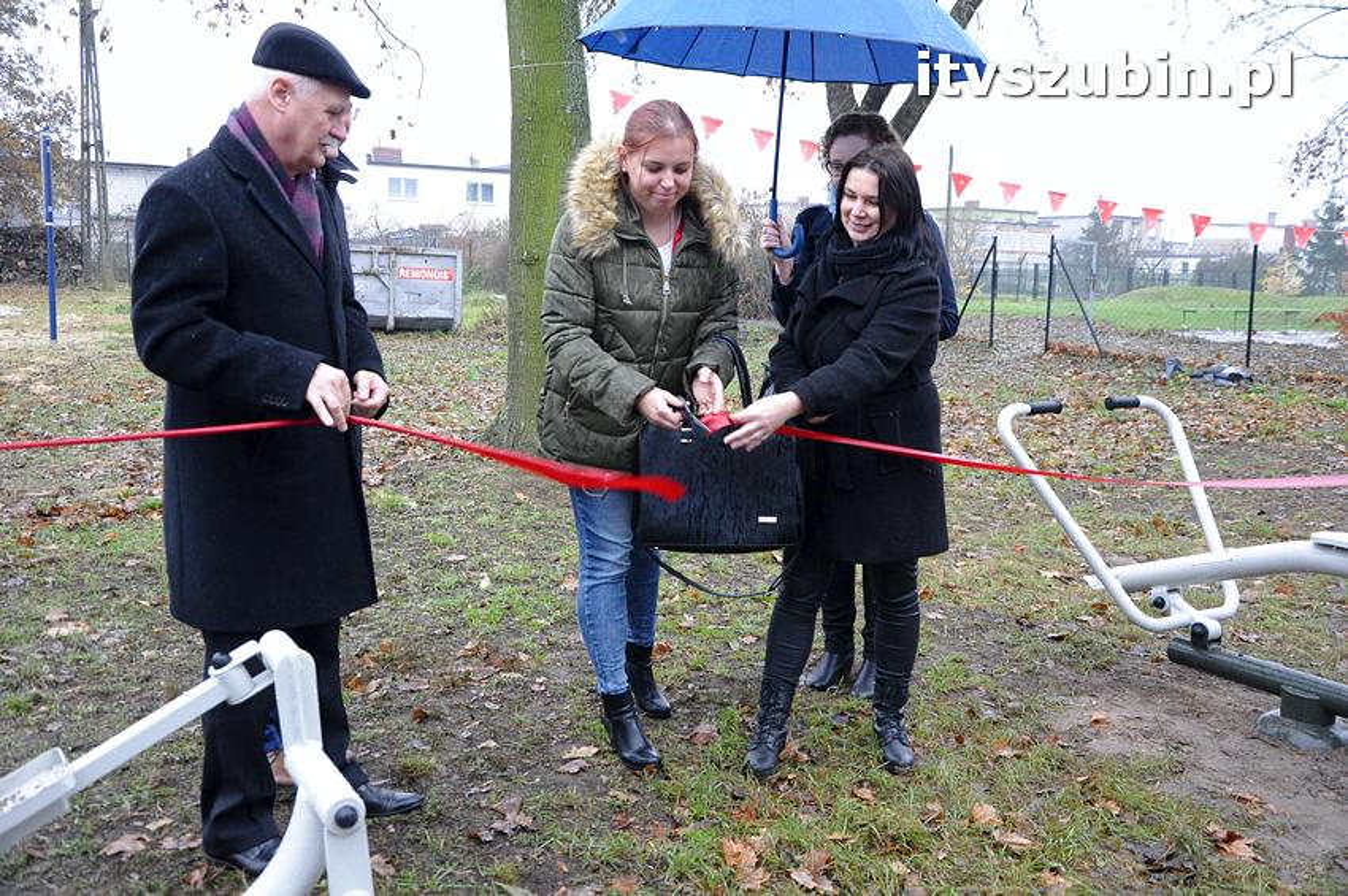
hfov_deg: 57.3
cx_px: 674
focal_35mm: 33
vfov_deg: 39.9
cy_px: 448
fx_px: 1234
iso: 2000
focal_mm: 22
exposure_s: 1/80
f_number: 4.5
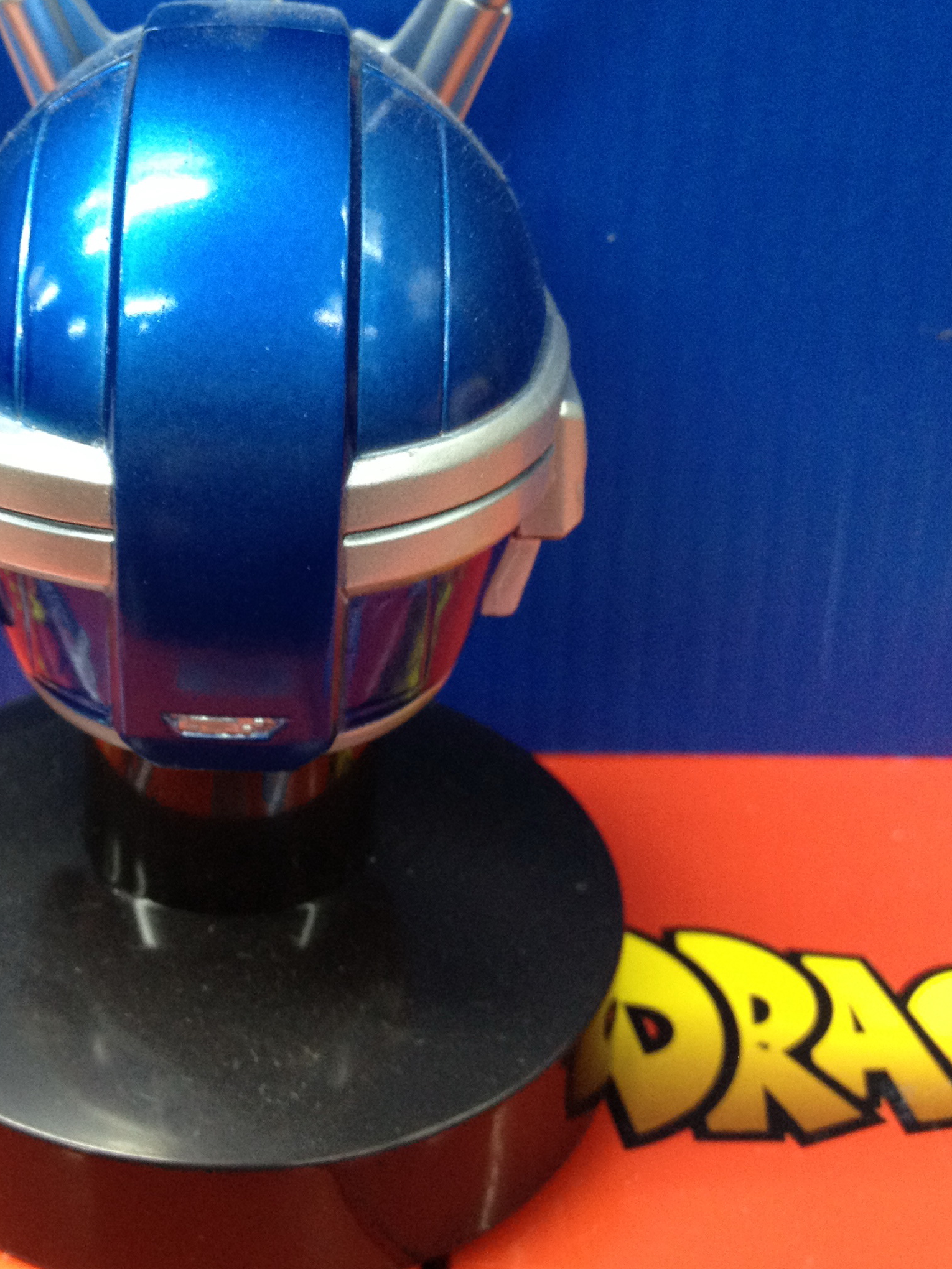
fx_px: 2053
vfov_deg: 34.0
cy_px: 409
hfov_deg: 25.8
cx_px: 261
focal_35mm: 56
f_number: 2.4
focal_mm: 4.28
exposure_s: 1/20
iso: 160
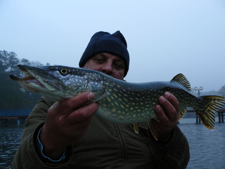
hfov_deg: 51.4
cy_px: 84
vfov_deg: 39.7
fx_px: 234
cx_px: 112
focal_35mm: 36
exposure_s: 1/100
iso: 100
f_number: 2.8
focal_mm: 6
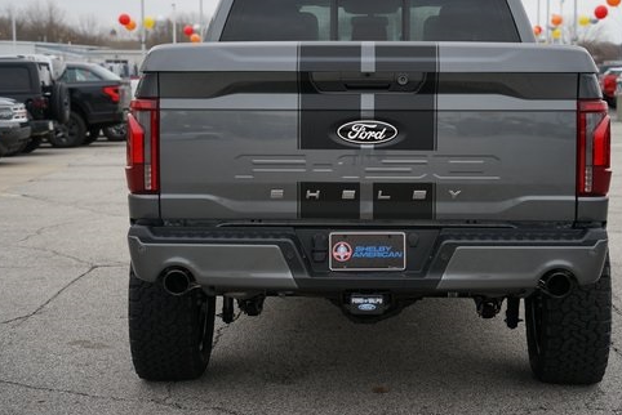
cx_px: 357
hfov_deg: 26.3
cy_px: 151
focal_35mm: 77
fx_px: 1331
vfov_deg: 17.7
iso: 200
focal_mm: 58
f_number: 4
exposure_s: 1/60
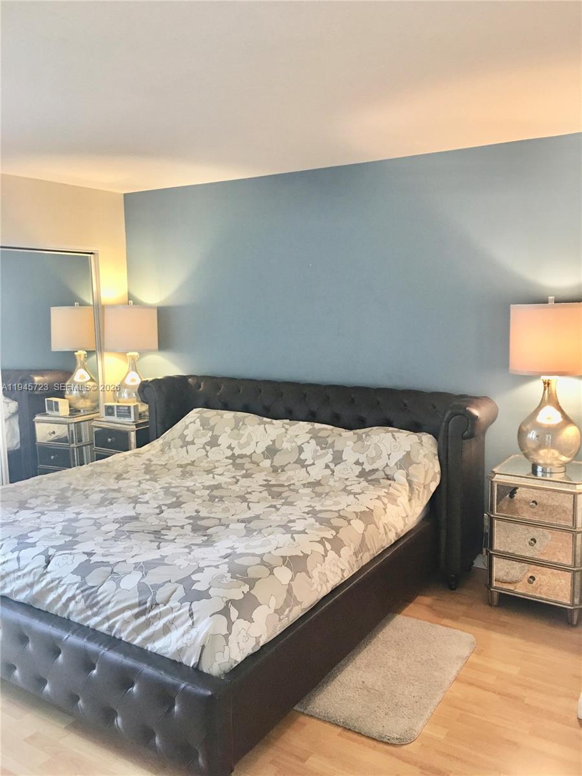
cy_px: 388
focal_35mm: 29
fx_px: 650
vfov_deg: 61.7
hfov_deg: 48.2
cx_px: 291
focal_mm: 4.15
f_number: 2.2
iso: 64
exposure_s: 1/15
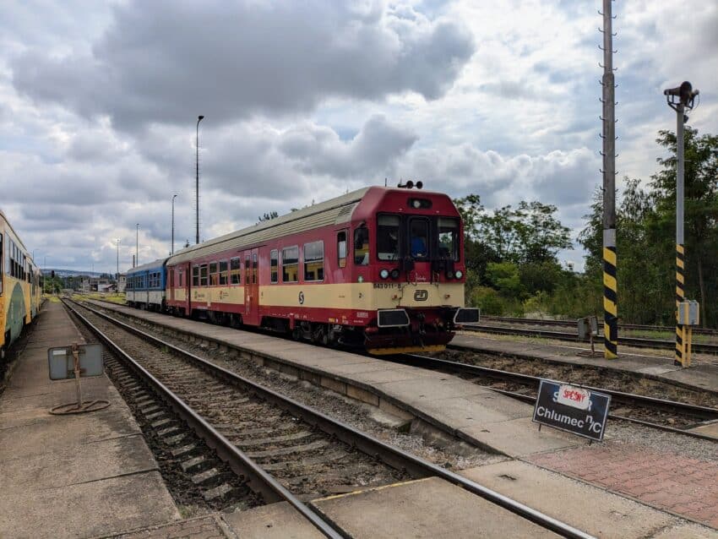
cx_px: 359
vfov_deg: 51.4
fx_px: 560
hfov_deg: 65.3
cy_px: 270
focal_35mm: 27
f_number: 1.73
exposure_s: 1/11628
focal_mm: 4.38
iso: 58
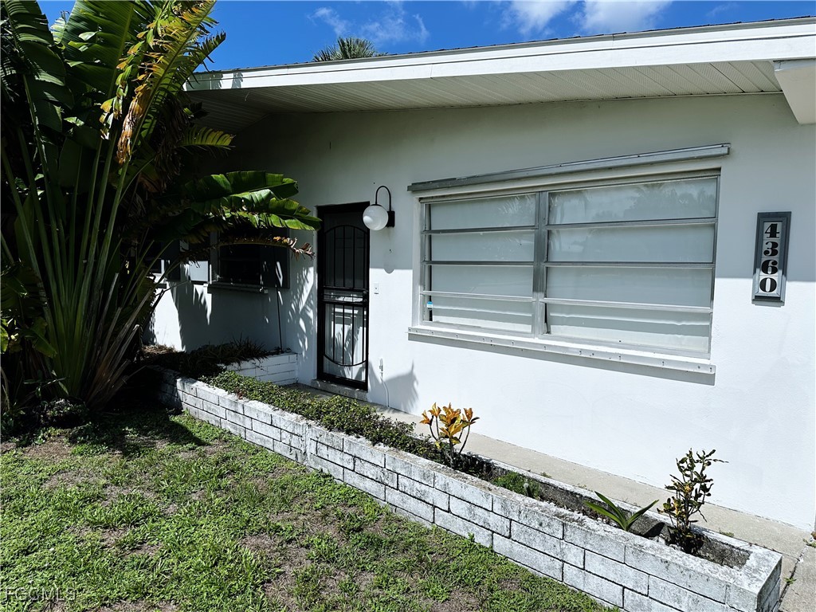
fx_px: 566
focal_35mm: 24
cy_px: 306
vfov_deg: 56.8
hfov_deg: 71.6
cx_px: 408
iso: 80
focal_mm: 6.86
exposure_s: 1/9709
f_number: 1.78
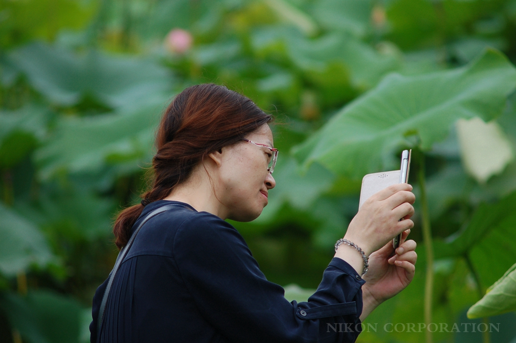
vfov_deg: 4.4
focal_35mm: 315
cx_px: 258
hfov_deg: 6.5
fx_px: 4511
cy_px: 172
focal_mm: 210
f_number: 4.5
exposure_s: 1/500
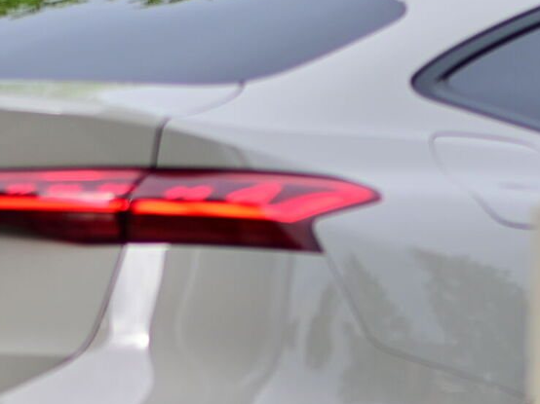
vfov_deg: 5.9
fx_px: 3898
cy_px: 471
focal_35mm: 250
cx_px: 234
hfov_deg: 7.9
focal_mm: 50
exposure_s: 1/2000
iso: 100
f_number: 2
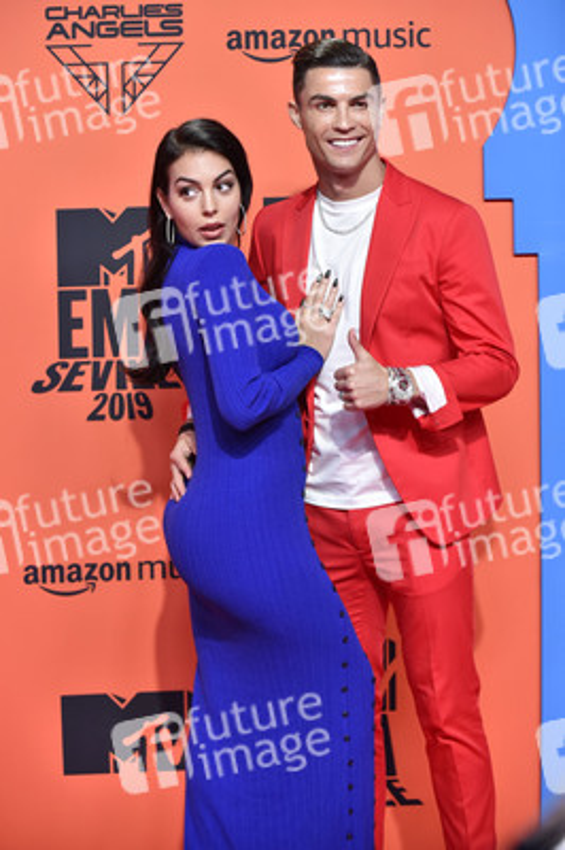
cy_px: 425
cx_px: 282
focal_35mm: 200
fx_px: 4716
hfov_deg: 6.9
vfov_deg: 10.3
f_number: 3.5
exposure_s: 1/320
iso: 2500
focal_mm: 200
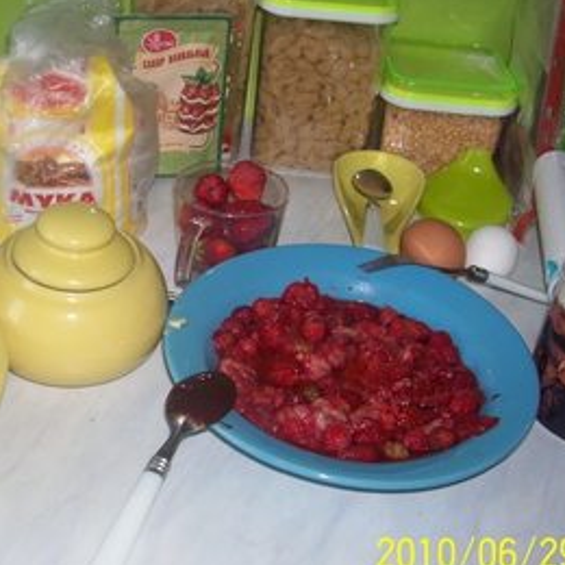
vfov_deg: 32.8
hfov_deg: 32.2
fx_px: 960
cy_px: 285
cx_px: 139
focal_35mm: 52
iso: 80
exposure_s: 1/64
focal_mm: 5.6
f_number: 2.7
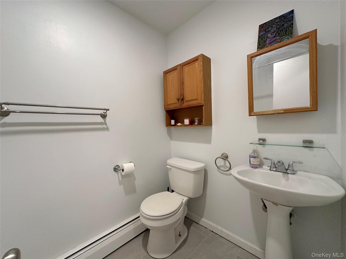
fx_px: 140
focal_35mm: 14
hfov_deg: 102.1
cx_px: 173
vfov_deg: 85.7
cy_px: 130
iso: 320
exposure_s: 1/120
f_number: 2.2
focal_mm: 2.22
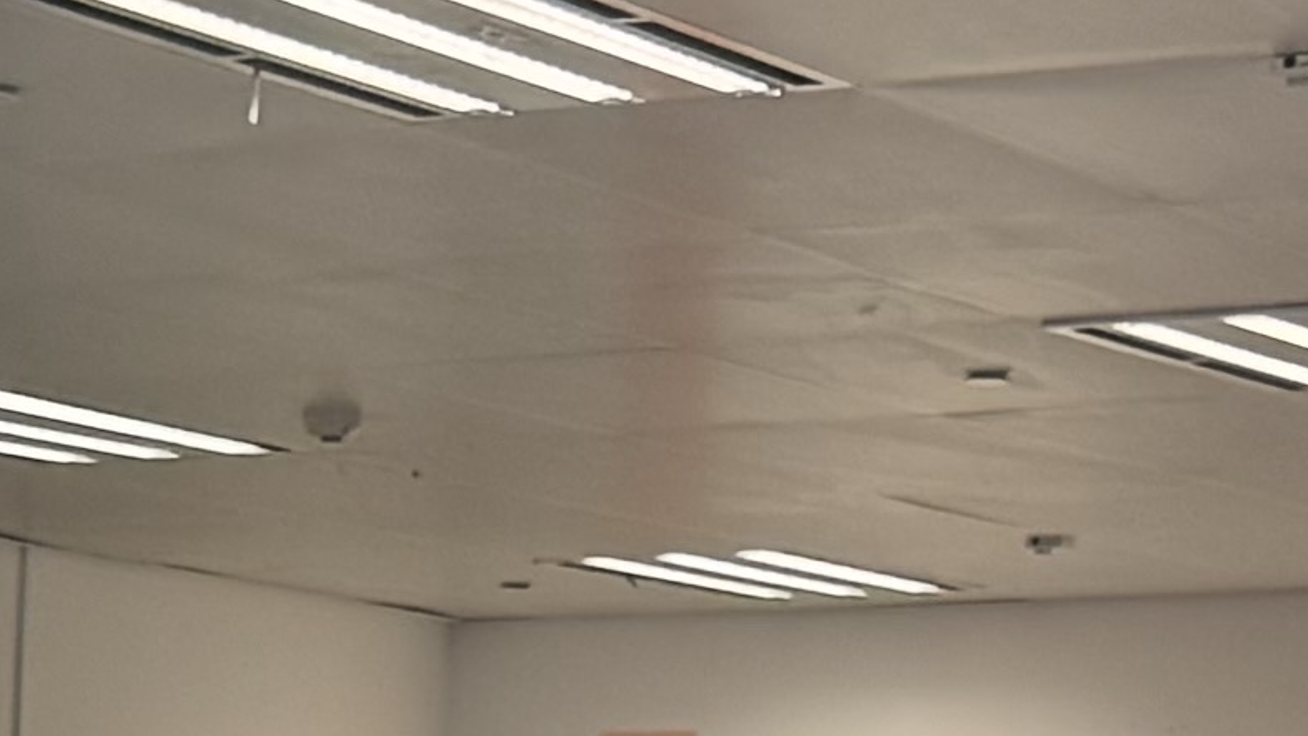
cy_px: 2121
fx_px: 6589
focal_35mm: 190
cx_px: -707
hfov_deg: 10.9
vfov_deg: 6.0
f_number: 1.78
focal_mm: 6.76
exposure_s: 1/50
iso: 125
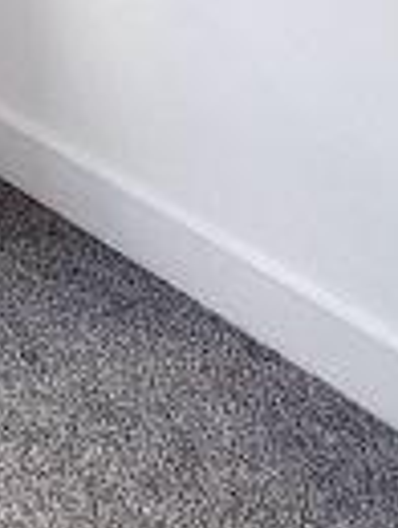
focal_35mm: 80
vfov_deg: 20.6
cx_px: -8
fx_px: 1222
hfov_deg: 18.0
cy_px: -280
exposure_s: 1/100
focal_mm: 2.2
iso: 80
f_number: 2.2
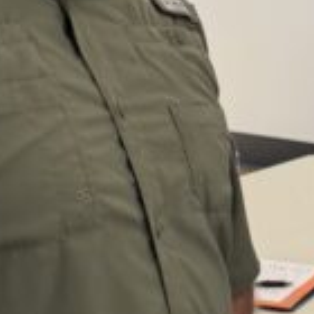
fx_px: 1591
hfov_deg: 11.2
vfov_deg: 11.3
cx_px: 289
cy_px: 168
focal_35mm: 155
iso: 125
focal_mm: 6.76
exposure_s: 1/149
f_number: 1.78
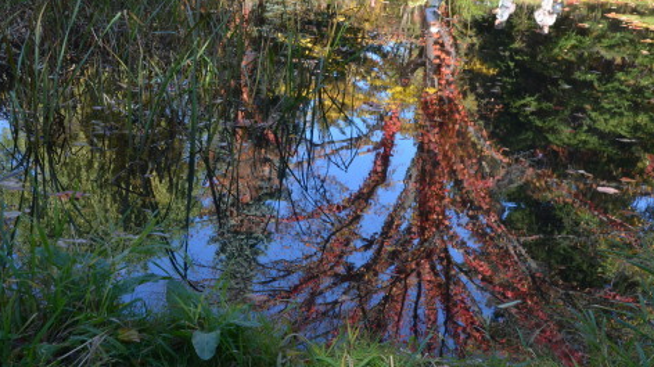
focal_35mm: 51
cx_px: 331
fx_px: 884
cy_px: 154
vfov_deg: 23.4
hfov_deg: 40.6
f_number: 16
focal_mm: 32
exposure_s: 1/50
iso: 200
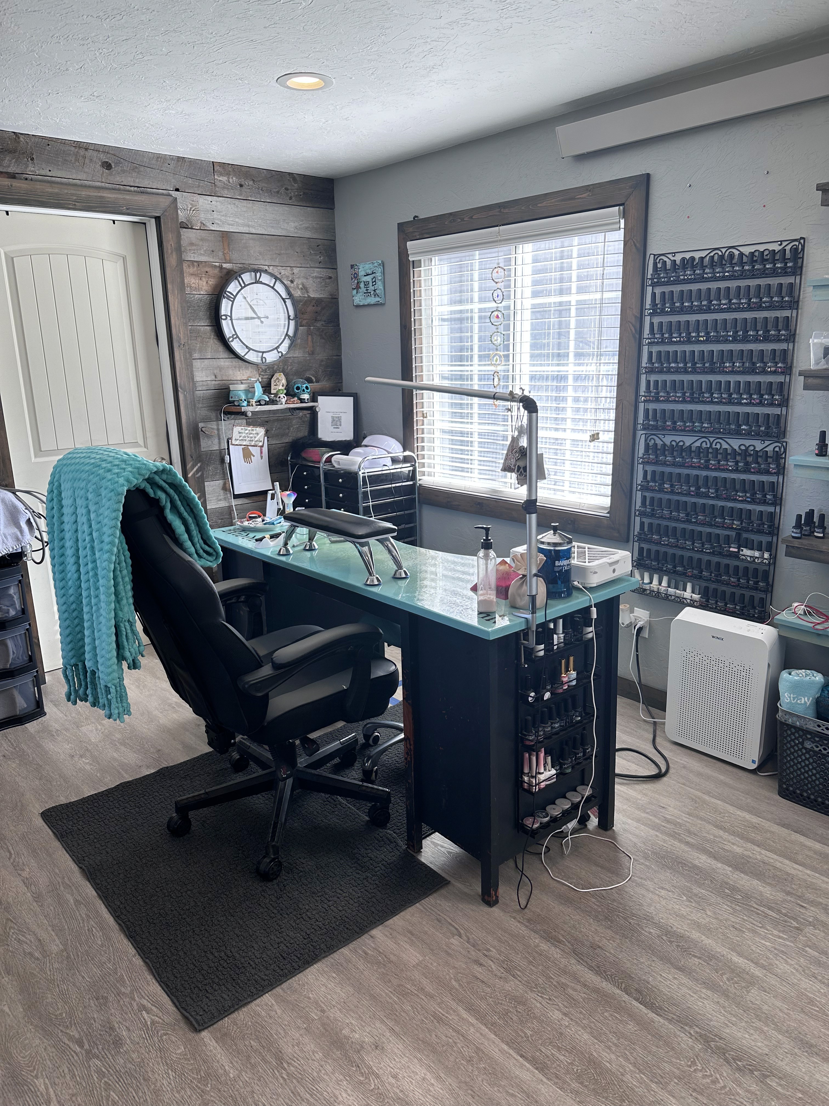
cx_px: 414
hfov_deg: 56.8
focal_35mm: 24
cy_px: 553
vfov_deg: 71.6
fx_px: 766
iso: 80
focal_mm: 6.86
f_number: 1.78
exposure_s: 1/251
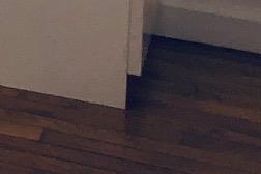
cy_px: -410
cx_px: -646
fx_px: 1689
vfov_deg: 5.4
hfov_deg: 7.3
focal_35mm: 233
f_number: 1.8
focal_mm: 4
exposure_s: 1/15
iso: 64
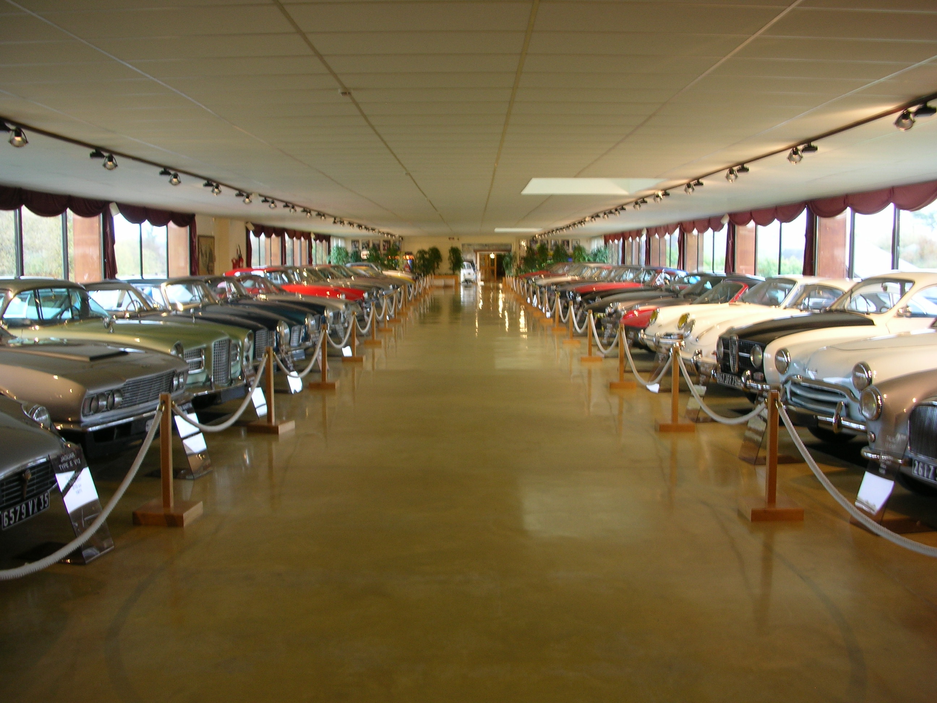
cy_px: 352
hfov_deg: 52.6
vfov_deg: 40.7
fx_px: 947
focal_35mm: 35
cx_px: 468
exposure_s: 1/4.7
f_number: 3
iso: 50
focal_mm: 5.8
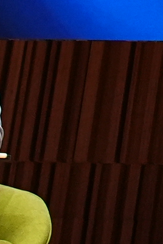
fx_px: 1868
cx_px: 868
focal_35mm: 275
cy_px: -155
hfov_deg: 4.2
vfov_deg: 7.3
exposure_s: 1/100
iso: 2500
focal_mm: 24
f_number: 6.3
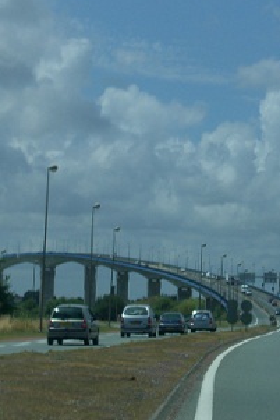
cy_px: 171
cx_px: 139
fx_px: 2680
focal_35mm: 230
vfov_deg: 8.9
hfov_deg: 6.0
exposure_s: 1/400
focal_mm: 23.7
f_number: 5.4
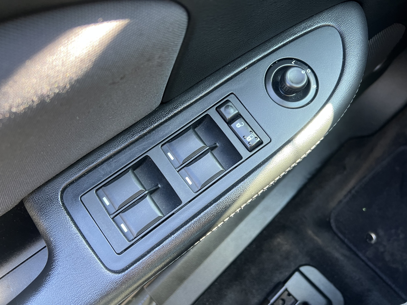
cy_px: 152
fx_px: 306
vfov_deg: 53.1
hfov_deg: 67.3
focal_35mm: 26
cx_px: 204
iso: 125
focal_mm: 5.7
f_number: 1.5
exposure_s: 1/70
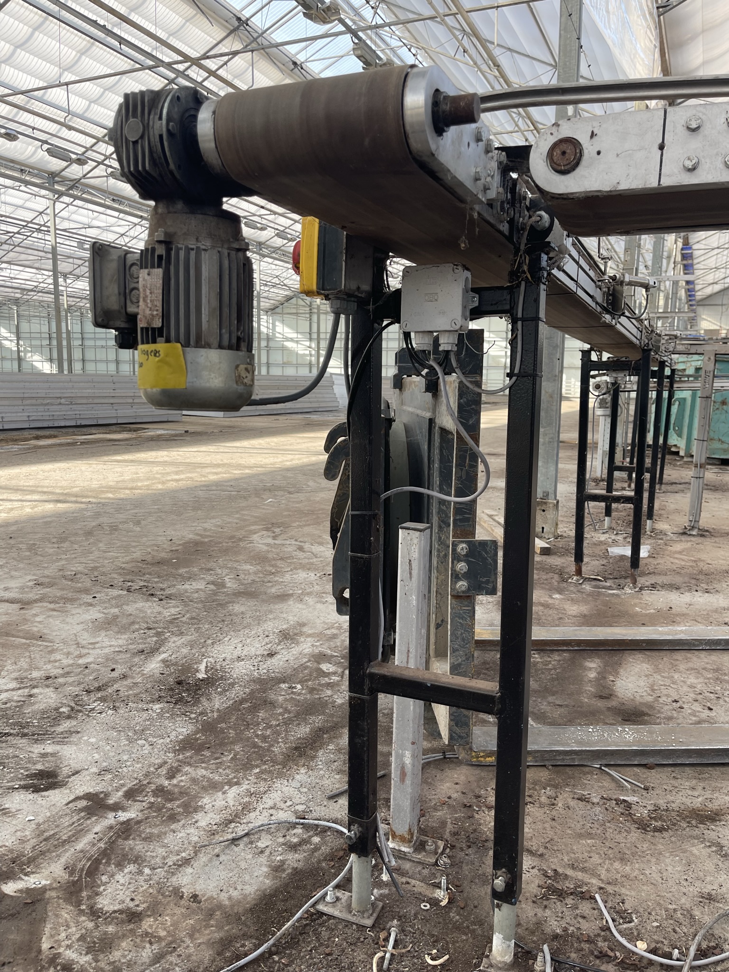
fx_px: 730
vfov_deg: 67.3
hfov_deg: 53.1
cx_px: 364
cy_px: 486
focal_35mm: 26
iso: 32
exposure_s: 1/343
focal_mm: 5.1
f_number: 1.6
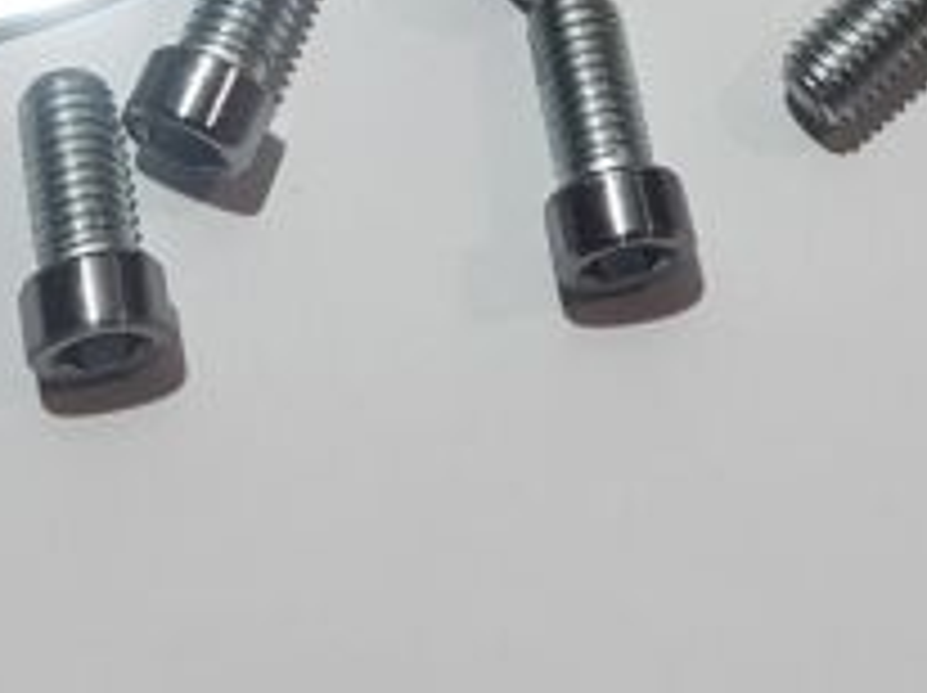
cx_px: 760
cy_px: -364
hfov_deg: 19.2
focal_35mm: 101
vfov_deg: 13.7
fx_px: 2702
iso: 50
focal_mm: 4.2
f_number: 1.7
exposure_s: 1/100
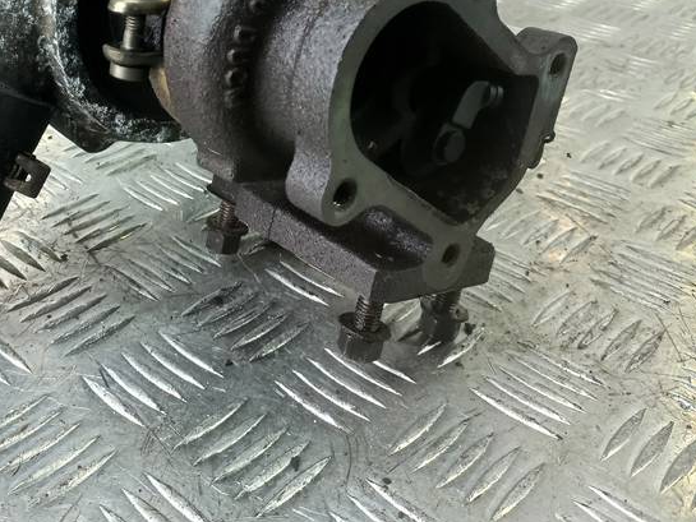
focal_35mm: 47
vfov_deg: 30.1
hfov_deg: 39.7
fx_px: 945
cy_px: 98
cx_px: 202
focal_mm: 4.6
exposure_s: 1/50
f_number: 1.8
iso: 64
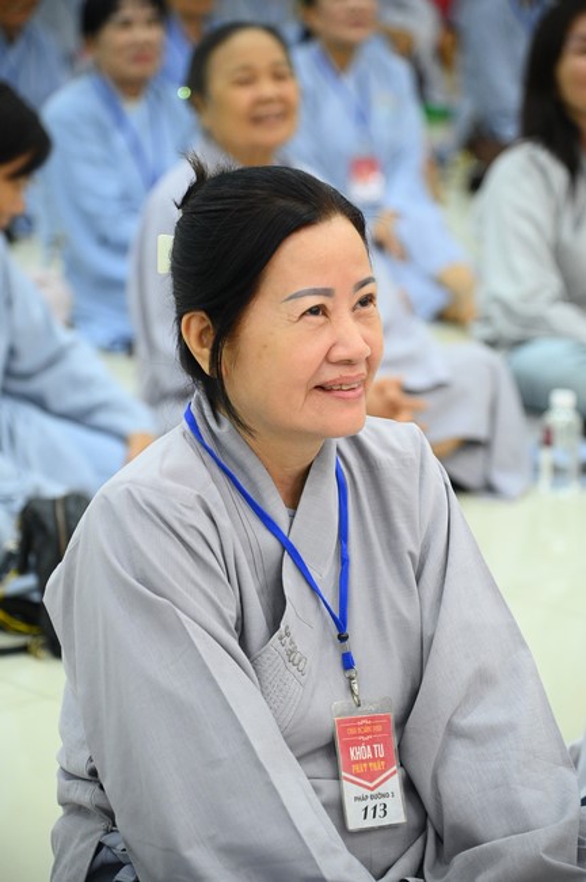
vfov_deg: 17.1
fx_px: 2936
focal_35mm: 120
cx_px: 293
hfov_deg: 11.4
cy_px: 441
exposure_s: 1/160
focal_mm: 120
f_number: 4
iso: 5000
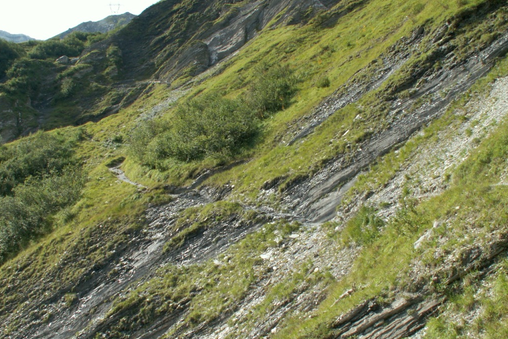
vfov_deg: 36.0
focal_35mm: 37
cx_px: 253
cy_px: 178
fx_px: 522
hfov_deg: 51.9
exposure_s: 1/125
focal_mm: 5.86
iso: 50
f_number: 5
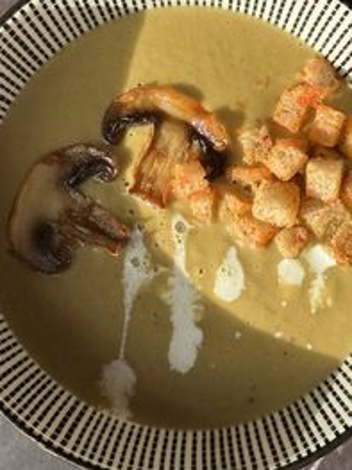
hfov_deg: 18.9
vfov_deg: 24.8
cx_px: 184
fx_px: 1058
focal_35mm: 78
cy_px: 131
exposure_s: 1/1667
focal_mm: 6.9
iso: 64
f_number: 1.8
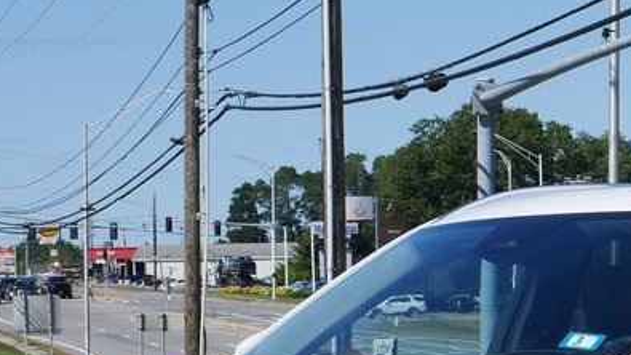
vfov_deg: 6.2
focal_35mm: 192
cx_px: 577
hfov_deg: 11.1
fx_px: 3212
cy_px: 608
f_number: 10
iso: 200
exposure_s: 1/400
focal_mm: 34
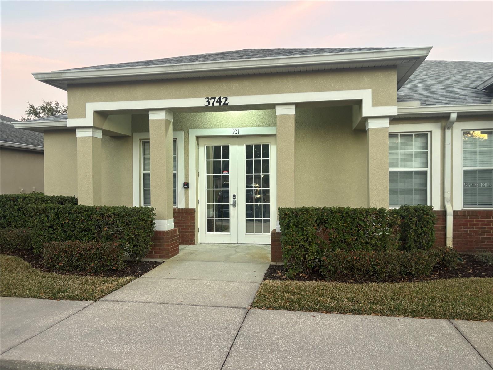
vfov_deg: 53.1
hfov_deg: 67.3
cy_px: 185
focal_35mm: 26
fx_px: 370
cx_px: 246
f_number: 1.6
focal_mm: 5.96
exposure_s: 1/60
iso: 125
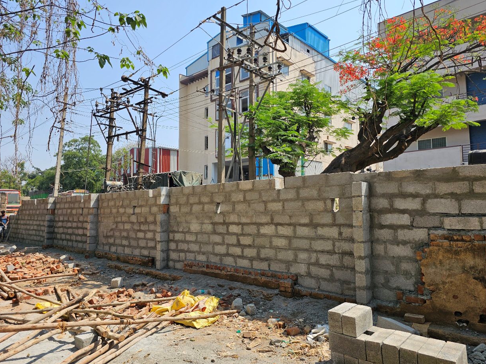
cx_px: 249
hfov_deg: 71.6
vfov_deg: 56.8
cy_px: 182
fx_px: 337
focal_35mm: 24
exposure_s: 1/541
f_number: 1.7
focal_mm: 6.3
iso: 10
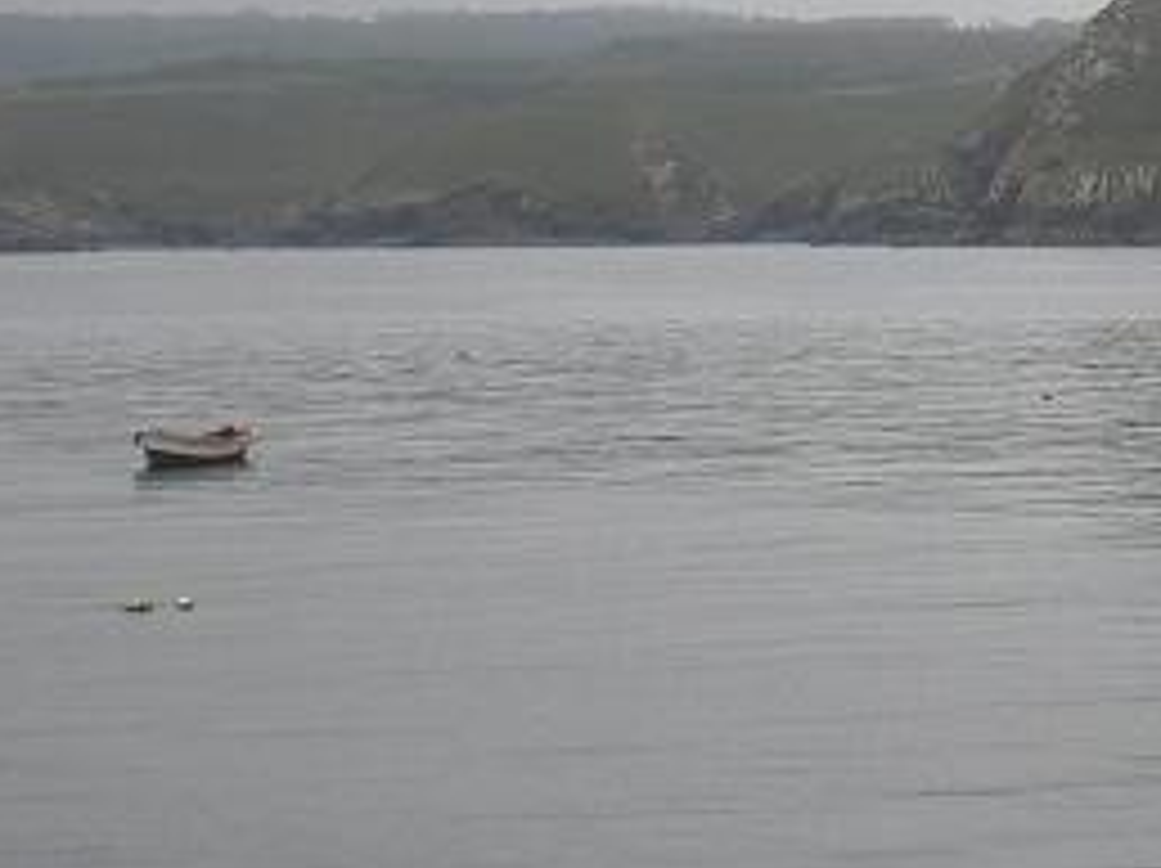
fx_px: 4658
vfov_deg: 10.6
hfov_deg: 13.9
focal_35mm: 139
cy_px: 202
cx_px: 1314
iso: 64
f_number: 5.6
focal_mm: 9.3
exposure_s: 1/125
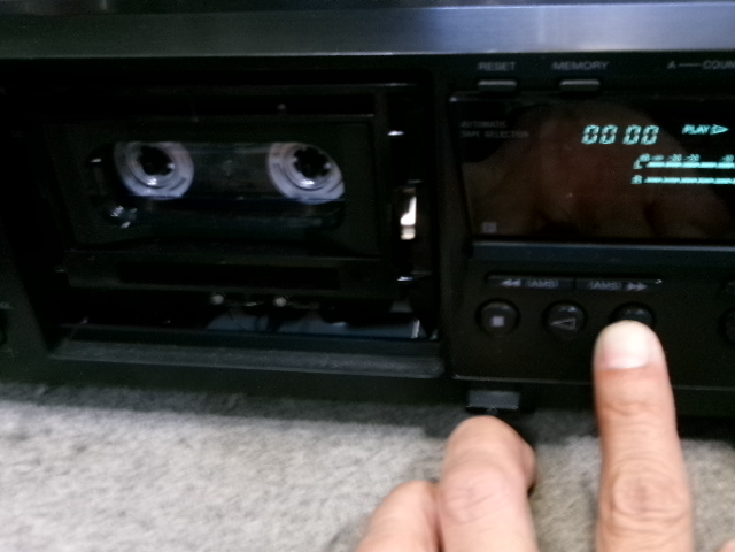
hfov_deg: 43.9
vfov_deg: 33.6
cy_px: 276
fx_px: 913
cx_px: 368
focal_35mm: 43
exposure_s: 1/25
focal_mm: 7.8
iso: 400
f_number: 4.7
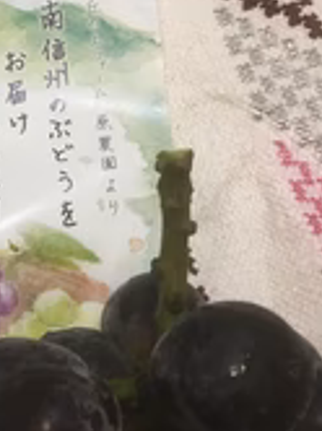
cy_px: 249
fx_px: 870
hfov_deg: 19.7
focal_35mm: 70
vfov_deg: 27.8
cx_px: -62
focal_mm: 4.15
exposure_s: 1/33
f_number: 2.2
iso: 100
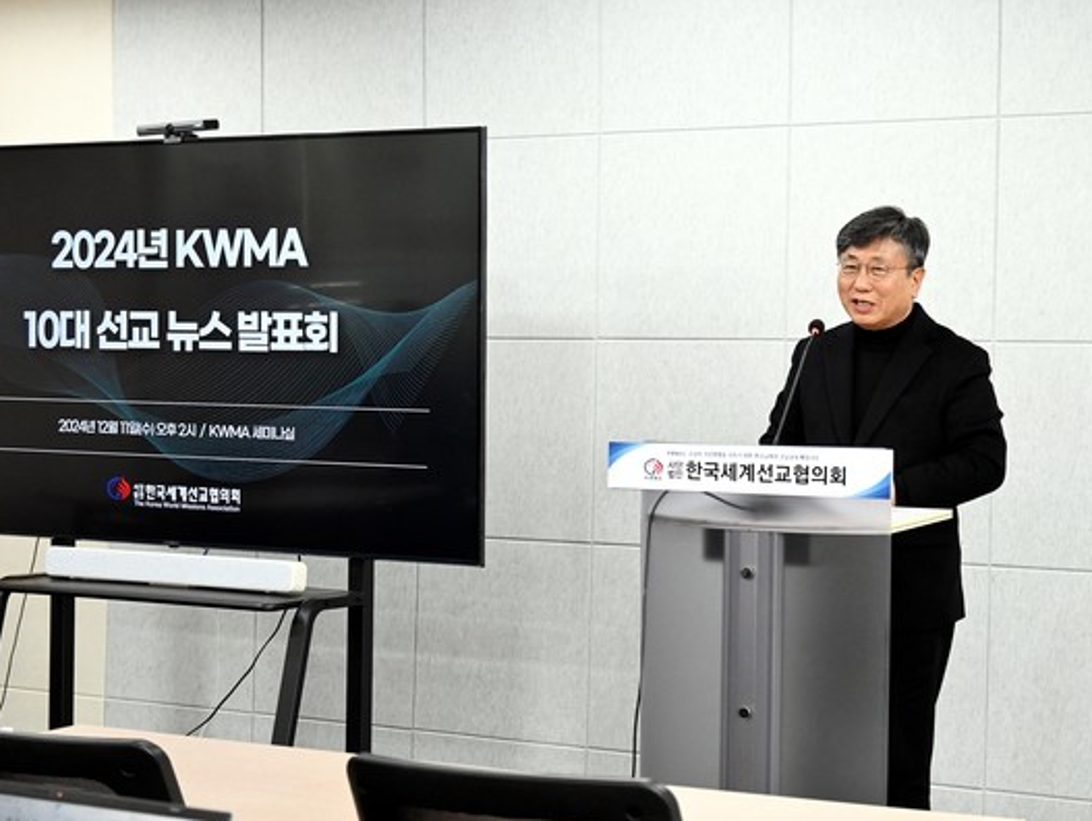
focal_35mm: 71
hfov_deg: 27.5
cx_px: 499
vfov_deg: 20.9
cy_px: 413
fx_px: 2227
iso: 2200
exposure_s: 1/125
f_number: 6
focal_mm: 43
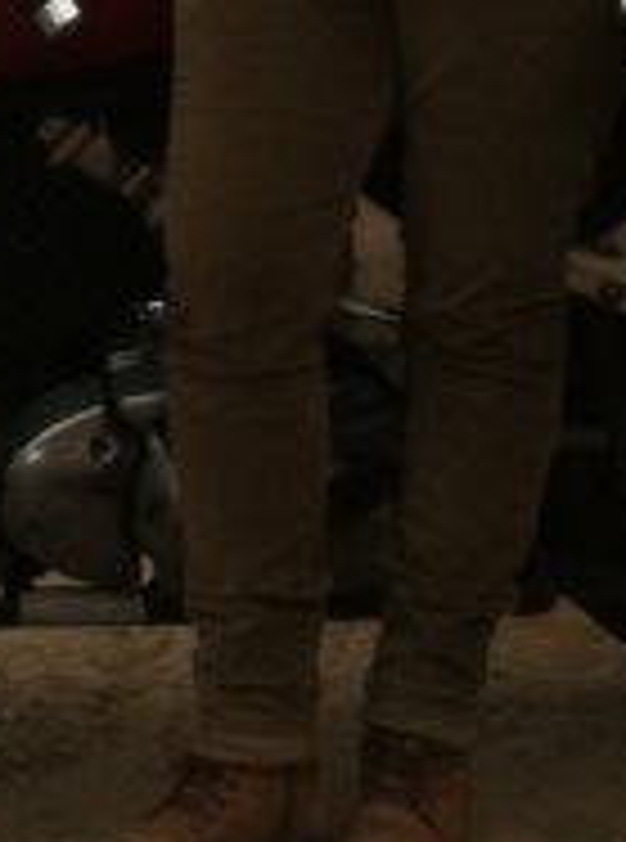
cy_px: -756
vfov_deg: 9.7
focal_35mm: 192
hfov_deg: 7.7
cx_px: 2
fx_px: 4656
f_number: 2.8
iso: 80
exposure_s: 1/457
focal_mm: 3.85
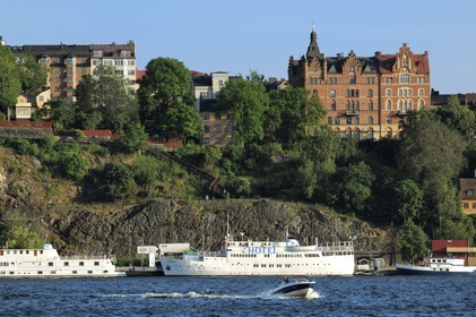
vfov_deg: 5.9
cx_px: 238
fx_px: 3072
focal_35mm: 232
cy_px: 158
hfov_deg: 8.9
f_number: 7.1
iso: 100
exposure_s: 1/200
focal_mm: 155
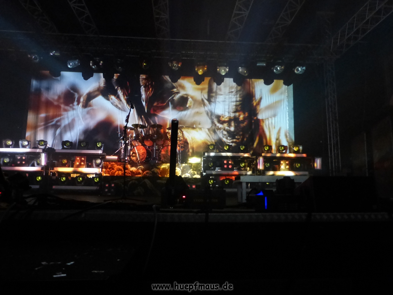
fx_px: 284
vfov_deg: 54.9
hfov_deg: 69.4
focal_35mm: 25
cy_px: 148
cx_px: 196
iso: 800
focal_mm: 4.4
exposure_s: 1/4
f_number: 3.3
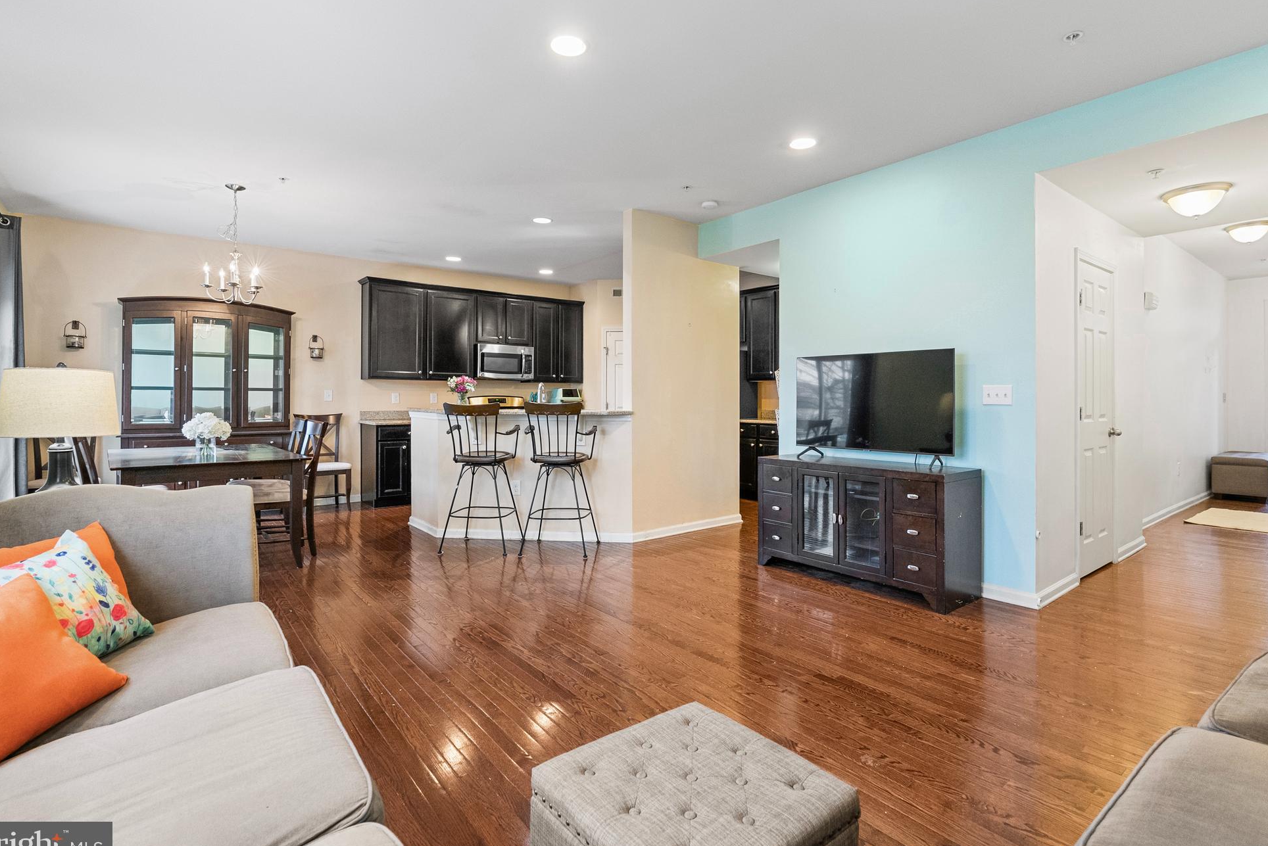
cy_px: 420
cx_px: 640
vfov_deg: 70.5
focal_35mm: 17
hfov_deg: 93.3
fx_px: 599
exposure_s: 1/13
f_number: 8
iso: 1600
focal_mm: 16
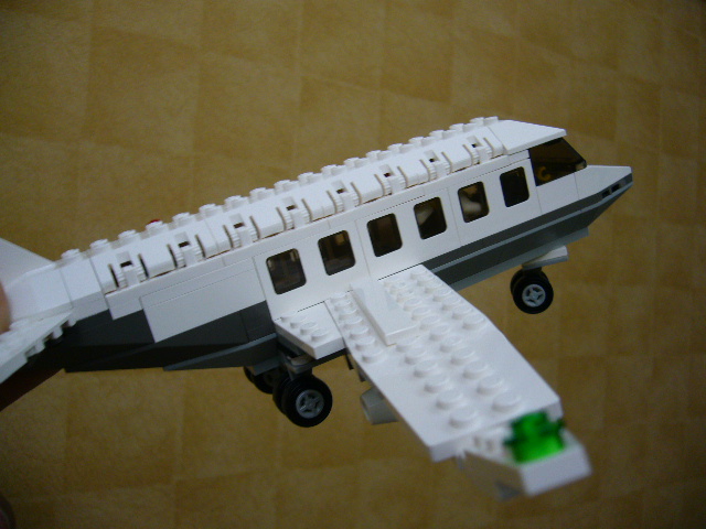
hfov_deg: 52.6
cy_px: 264
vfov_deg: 40.7
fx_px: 714
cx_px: 353
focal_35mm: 35
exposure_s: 1/20
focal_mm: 5.8
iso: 100
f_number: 2.8
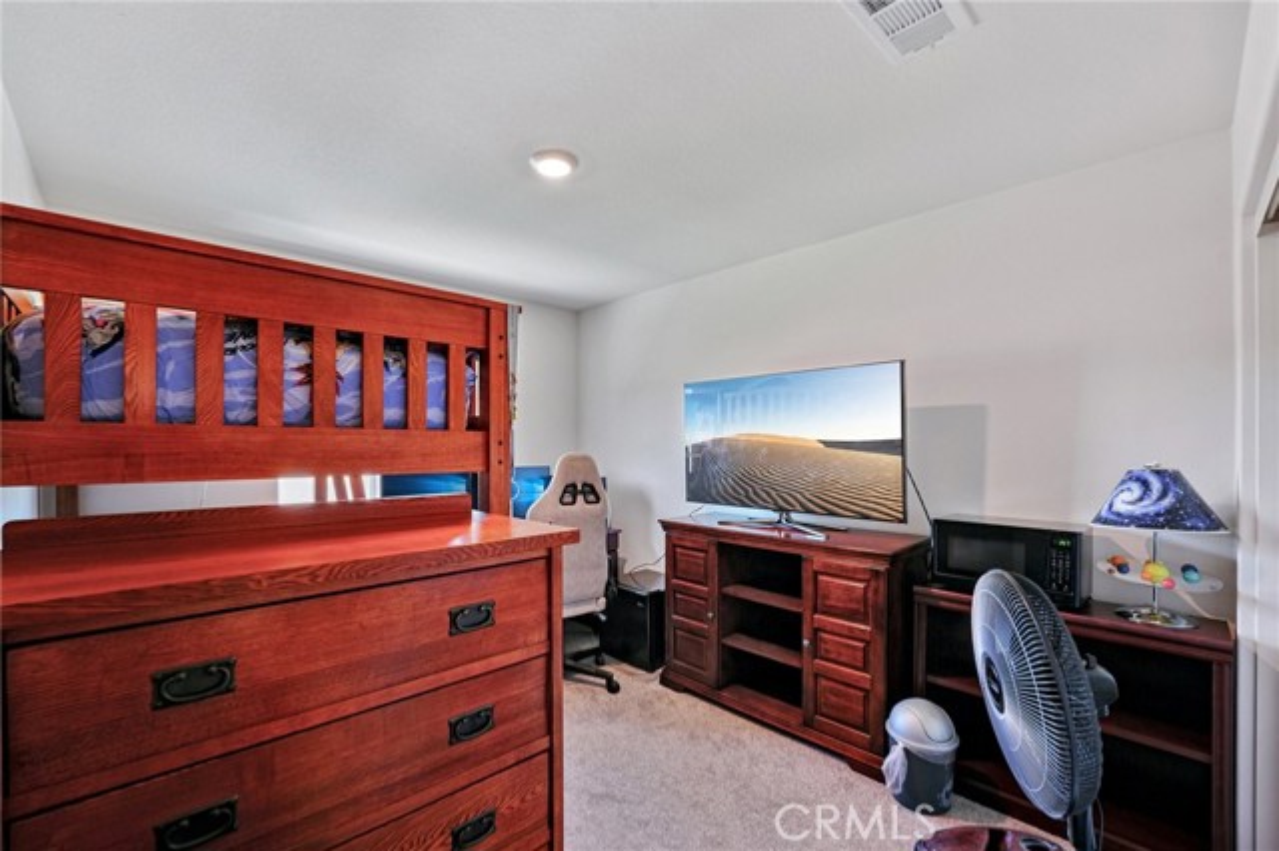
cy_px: 426
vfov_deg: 81.1
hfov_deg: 104.3
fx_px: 497
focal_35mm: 14
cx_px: 640
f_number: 8
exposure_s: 1/15
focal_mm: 14
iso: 400
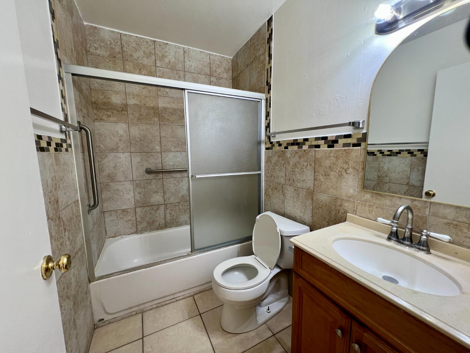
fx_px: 177
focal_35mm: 13
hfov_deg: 106.2
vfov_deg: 89.9
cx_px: 235
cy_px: 176
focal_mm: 1.57
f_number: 1.8
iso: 100
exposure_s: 1/120
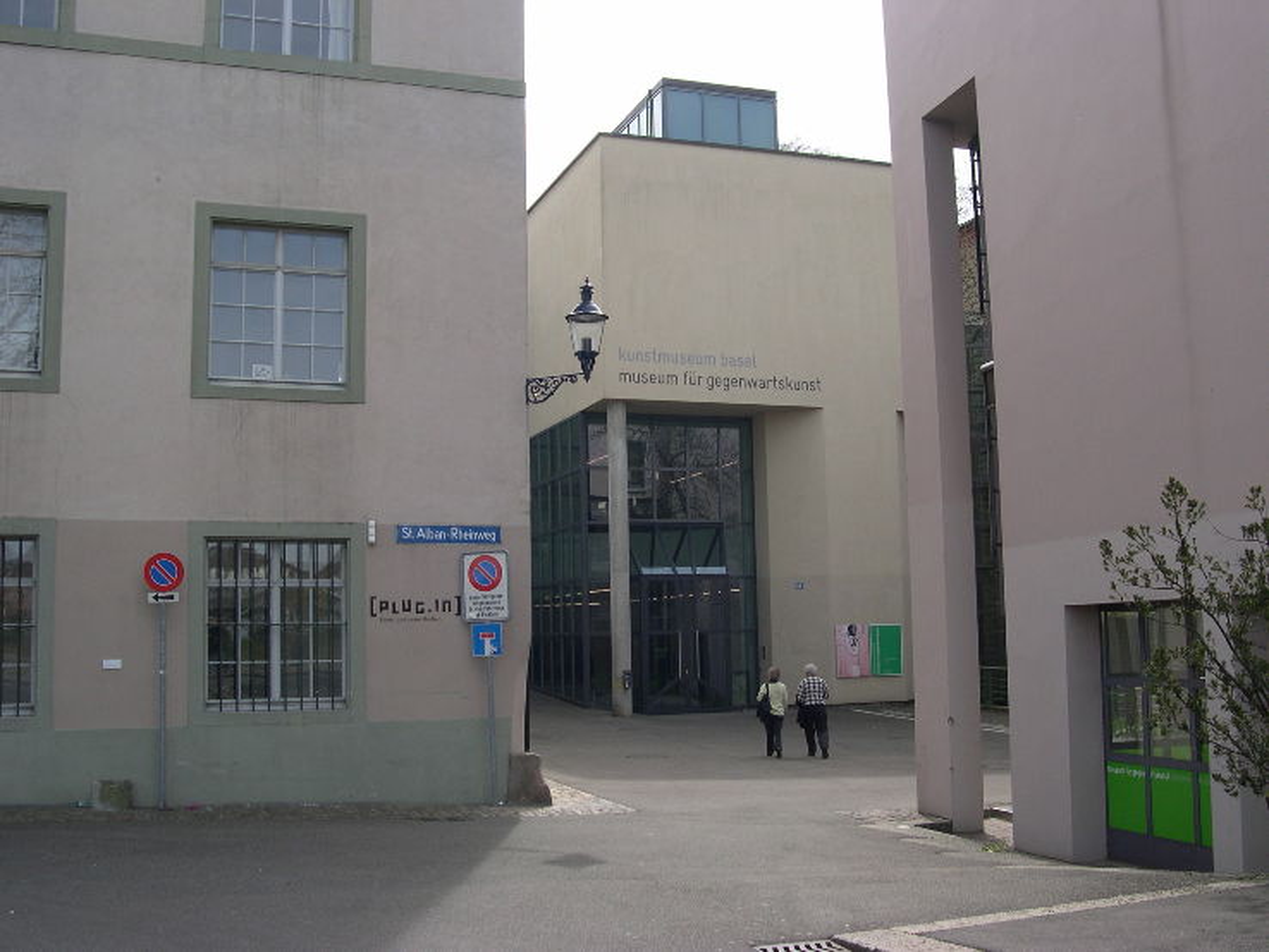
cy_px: 476
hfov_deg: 49.0
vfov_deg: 37.7
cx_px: 634
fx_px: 1394
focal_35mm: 38
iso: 100
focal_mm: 8
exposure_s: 1/98.4
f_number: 7.6
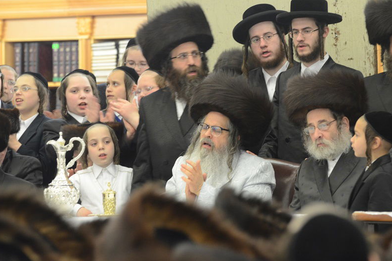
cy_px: 131
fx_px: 2971
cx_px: 194
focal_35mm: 273
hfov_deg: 7.5
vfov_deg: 5.0
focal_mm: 180
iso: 1600
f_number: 5.6
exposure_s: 1/60
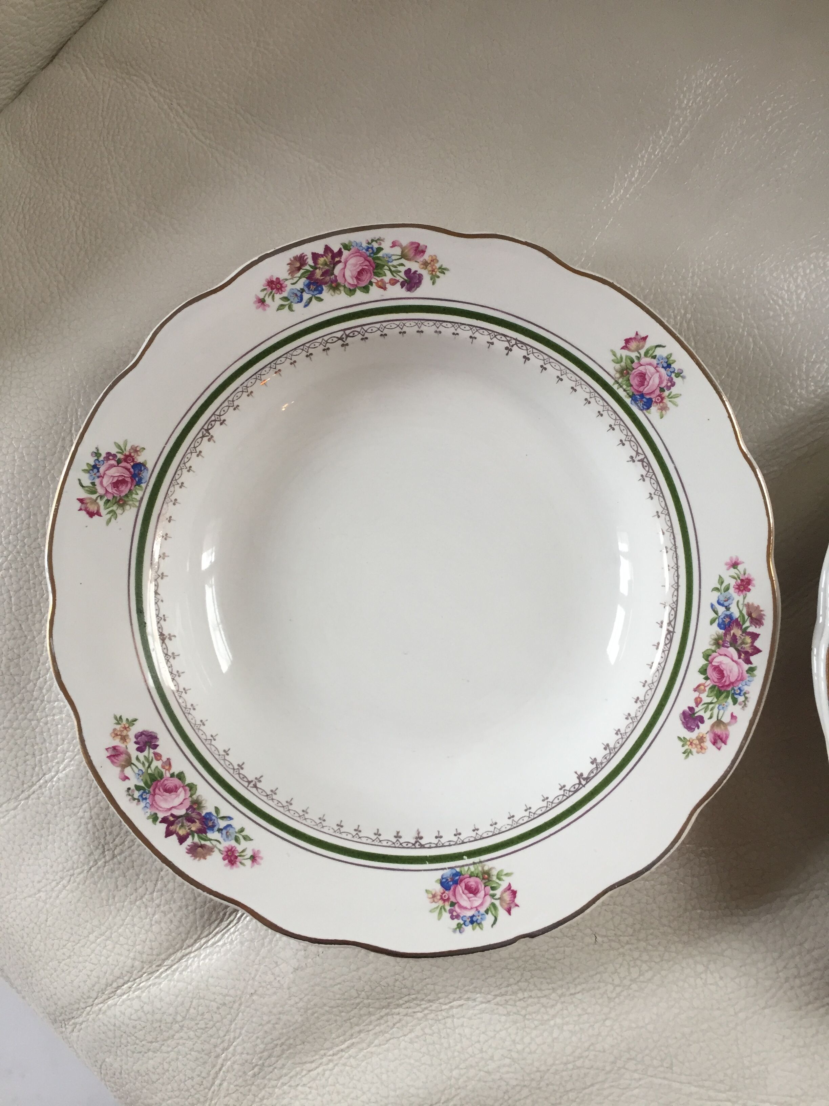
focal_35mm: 29
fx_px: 926
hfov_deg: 48.2
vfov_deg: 61.7
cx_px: 414
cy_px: 553
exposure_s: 1/33
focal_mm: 4.15
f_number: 2.2
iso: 40
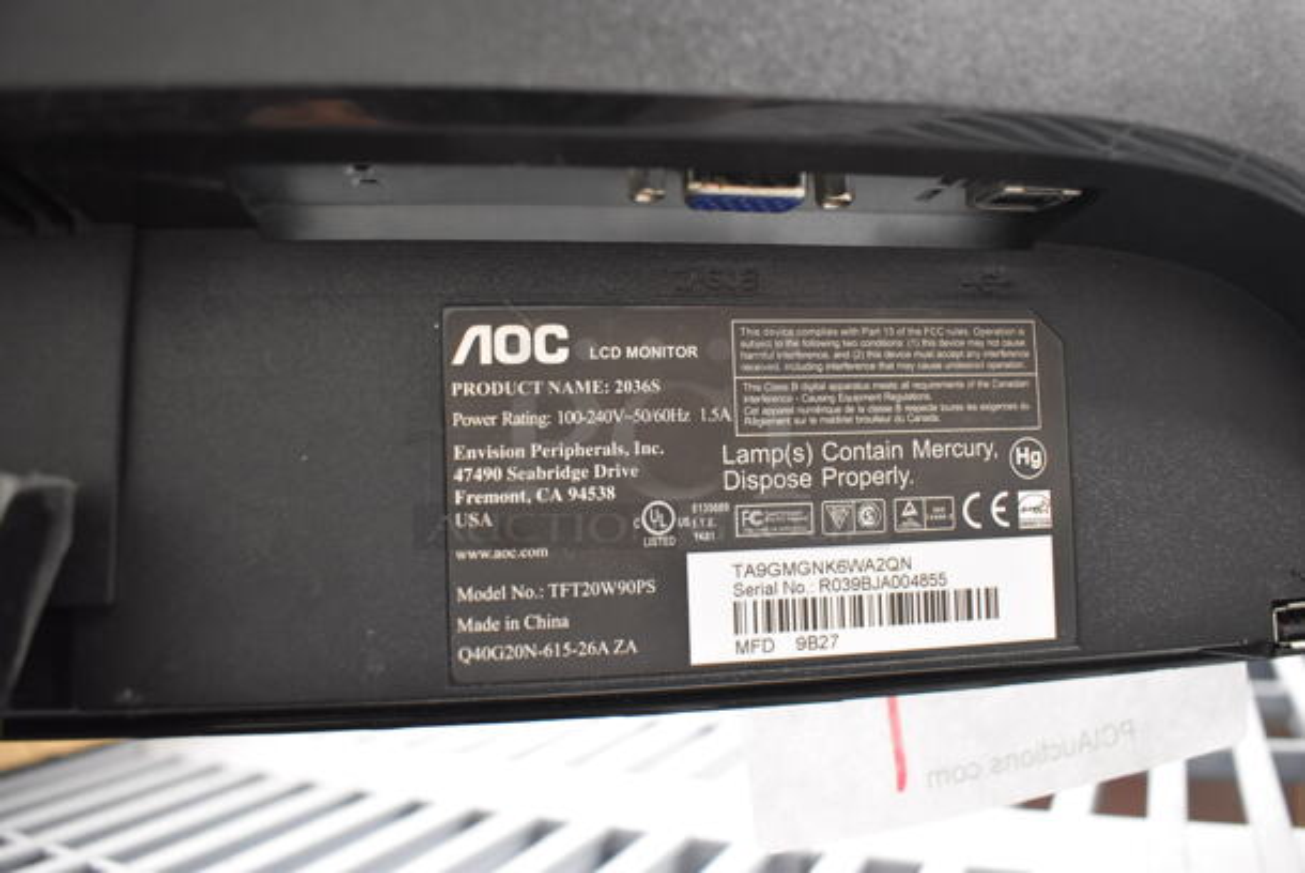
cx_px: 652
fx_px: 980
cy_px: 436
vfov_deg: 48.0
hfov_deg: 67.3
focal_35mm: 27
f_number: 4
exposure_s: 1/60
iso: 2800
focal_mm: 18
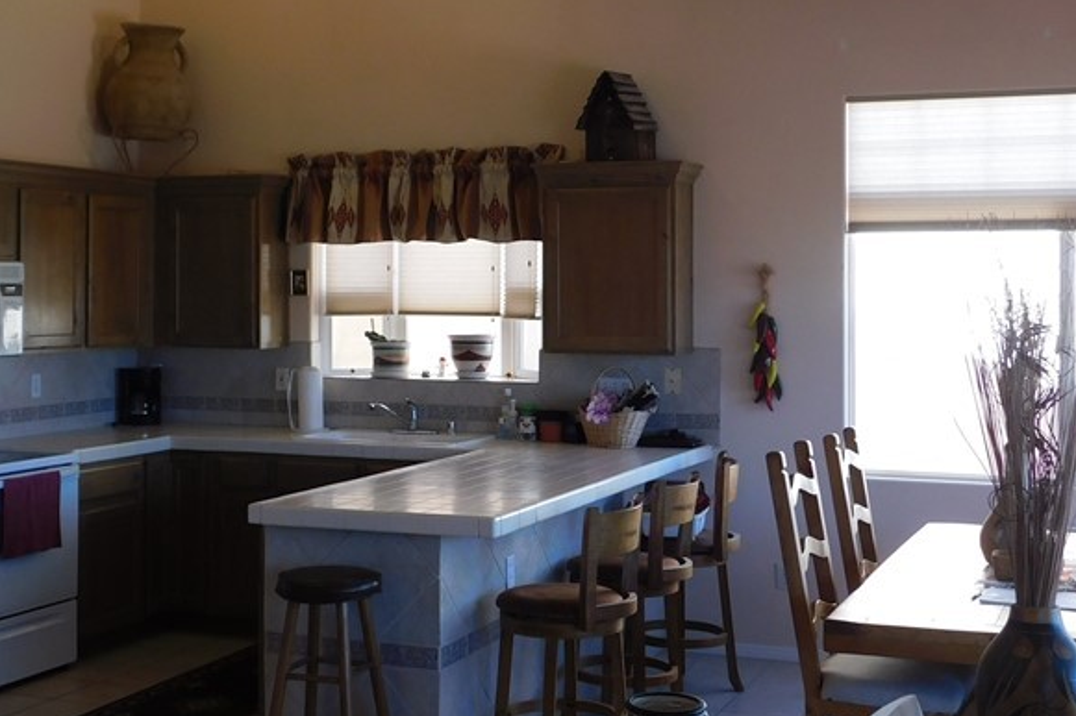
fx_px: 1643
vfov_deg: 24.5
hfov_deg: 36.1
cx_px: 441
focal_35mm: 55
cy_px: 248
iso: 125
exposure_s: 1/80
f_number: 3.2
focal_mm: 5.3
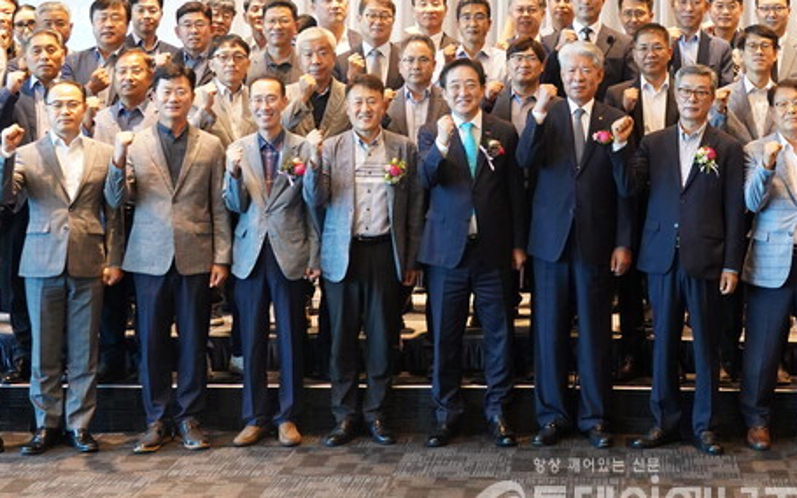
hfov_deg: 28.5
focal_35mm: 71
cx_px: 610
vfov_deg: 17.9
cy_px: -7
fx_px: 1542
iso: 4000
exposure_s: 1/250
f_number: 4.5
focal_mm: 33
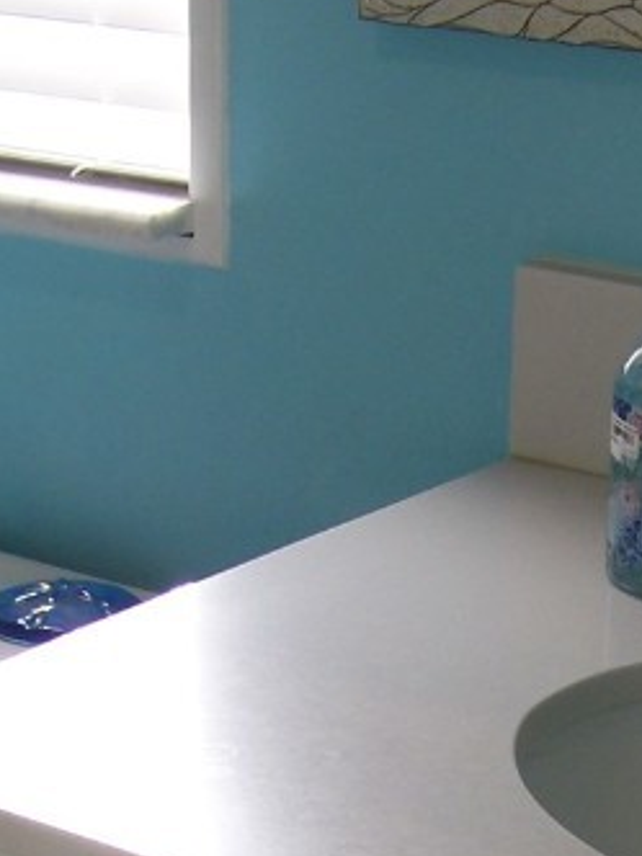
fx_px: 2745
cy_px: 951
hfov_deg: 13.3
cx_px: 490
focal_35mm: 111
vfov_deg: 17.1
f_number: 2.8
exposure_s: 1/80
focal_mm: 5.85
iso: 64
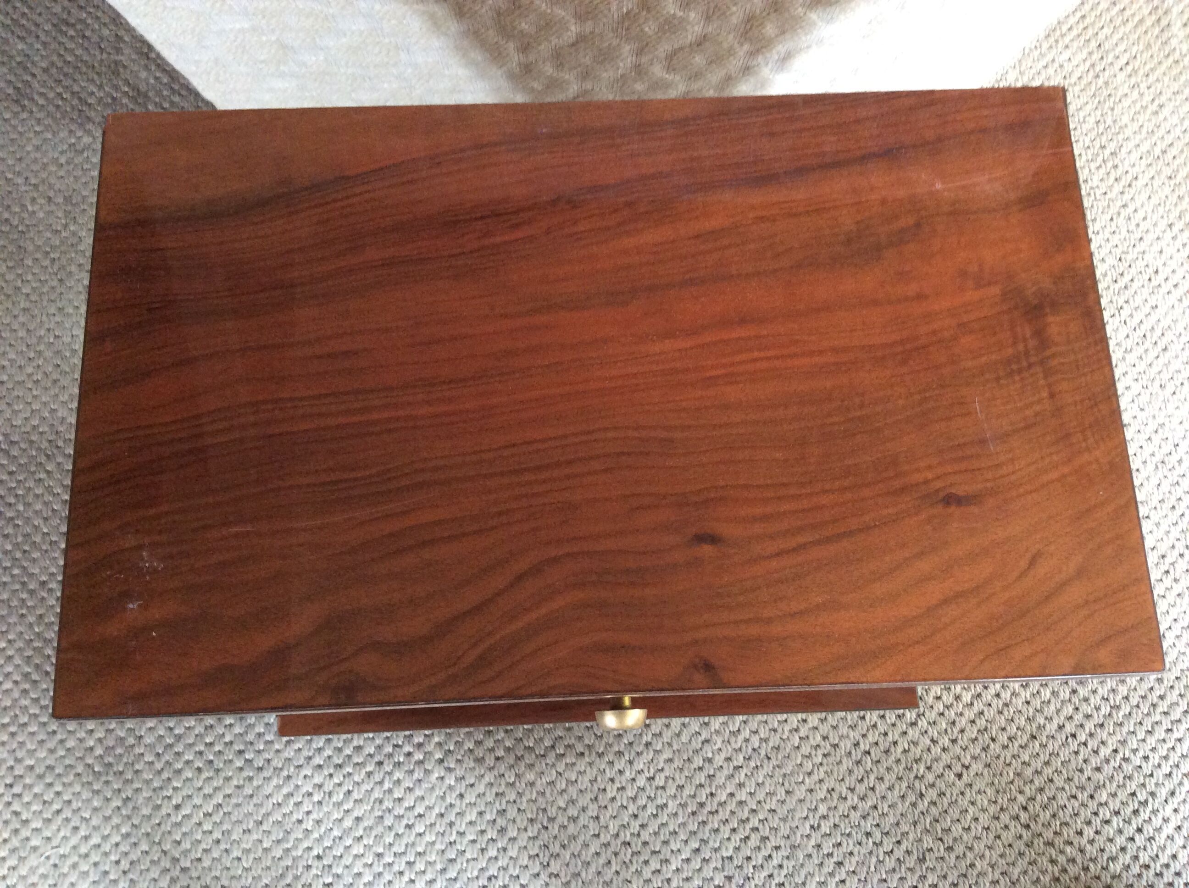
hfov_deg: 56.9
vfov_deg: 44.1
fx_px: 1098
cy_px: 444
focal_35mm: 32
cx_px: 594
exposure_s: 1/25
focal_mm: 3.3
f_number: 2.4
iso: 250
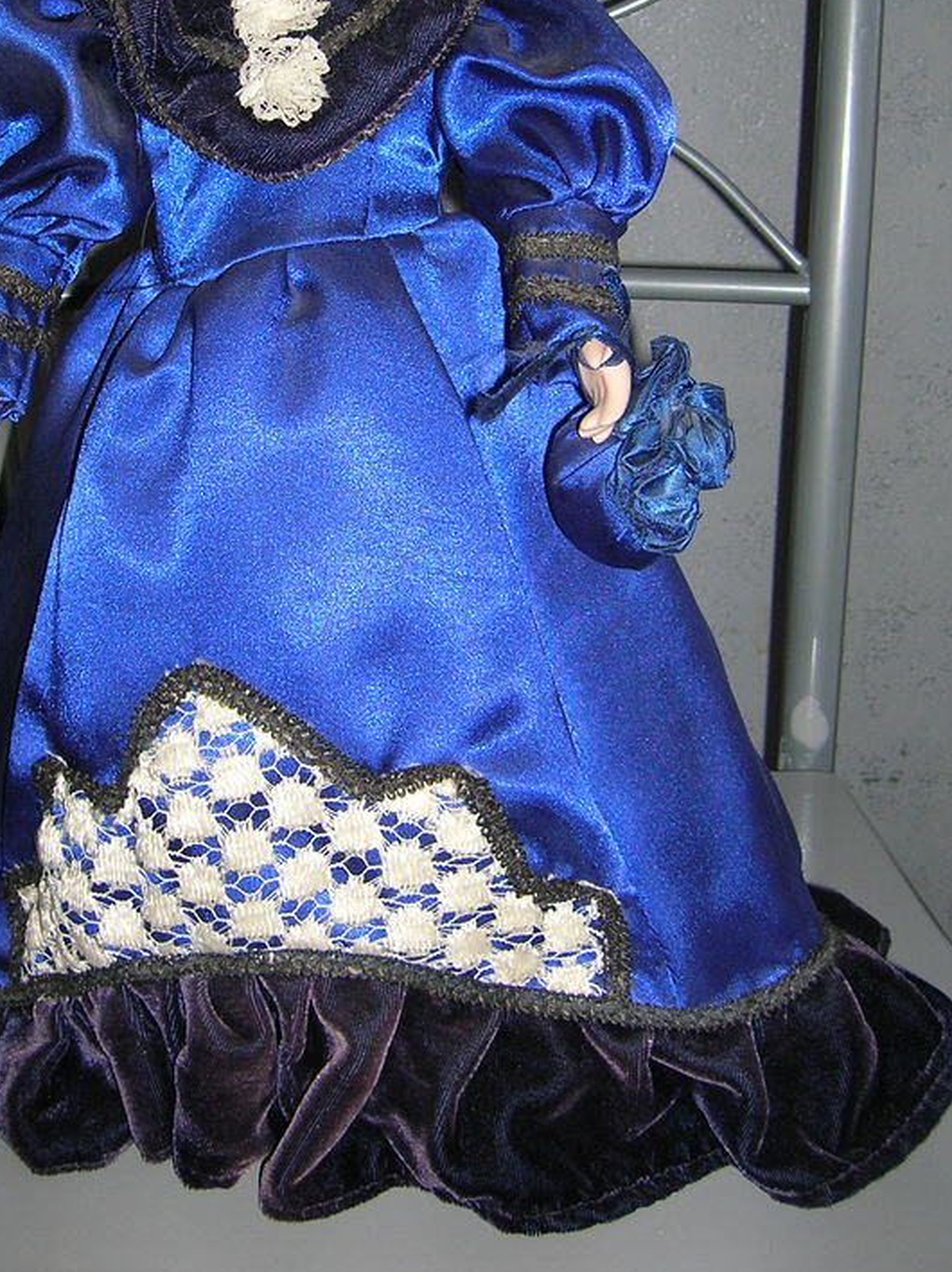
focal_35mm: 48
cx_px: 375
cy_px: 384
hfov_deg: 30.1
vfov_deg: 39.0
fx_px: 1762
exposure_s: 1/60.1
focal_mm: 5.7
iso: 50
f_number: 2.9
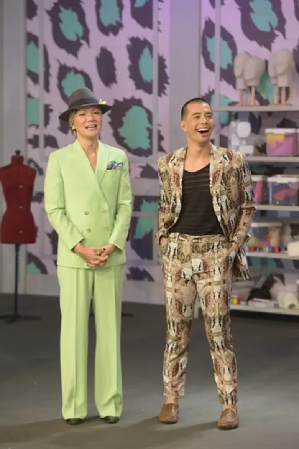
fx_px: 1395
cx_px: 150
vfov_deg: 18.3
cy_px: 224
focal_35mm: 112
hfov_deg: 12.2
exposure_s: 1/180
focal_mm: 112
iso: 1000
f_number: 4
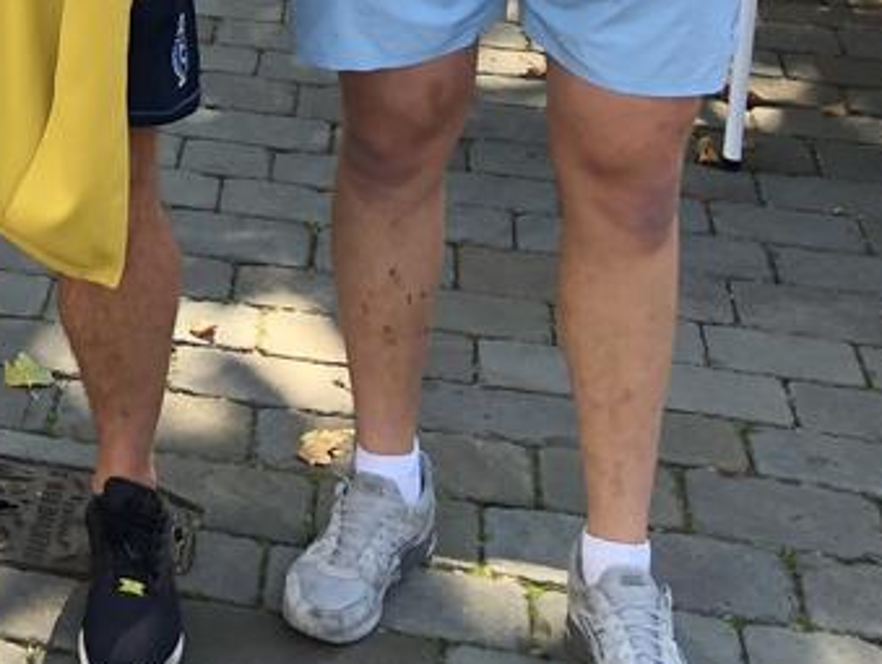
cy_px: -378
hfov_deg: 18.4
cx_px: -265
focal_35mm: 99
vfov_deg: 13.9
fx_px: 2525
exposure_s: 1/125
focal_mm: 3.99
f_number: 1.8
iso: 20
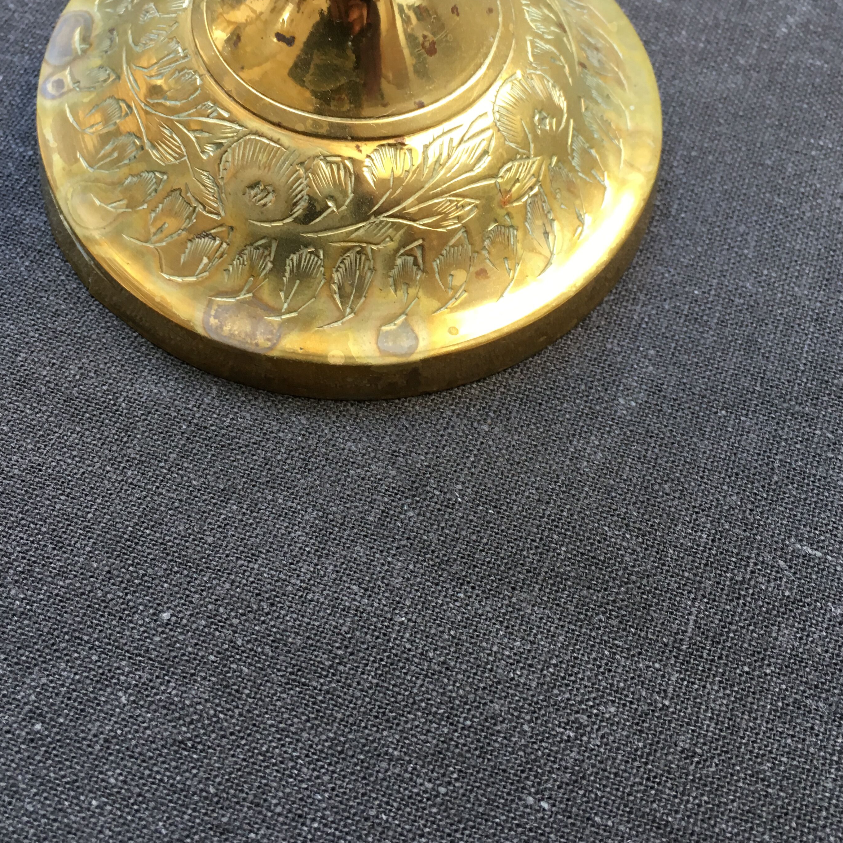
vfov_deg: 43.6
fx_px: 1047
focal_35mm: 38
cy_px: 329
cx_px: 417
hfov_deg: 43.9
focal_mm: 4.15
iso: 100
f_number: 2.2
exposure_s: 1/33
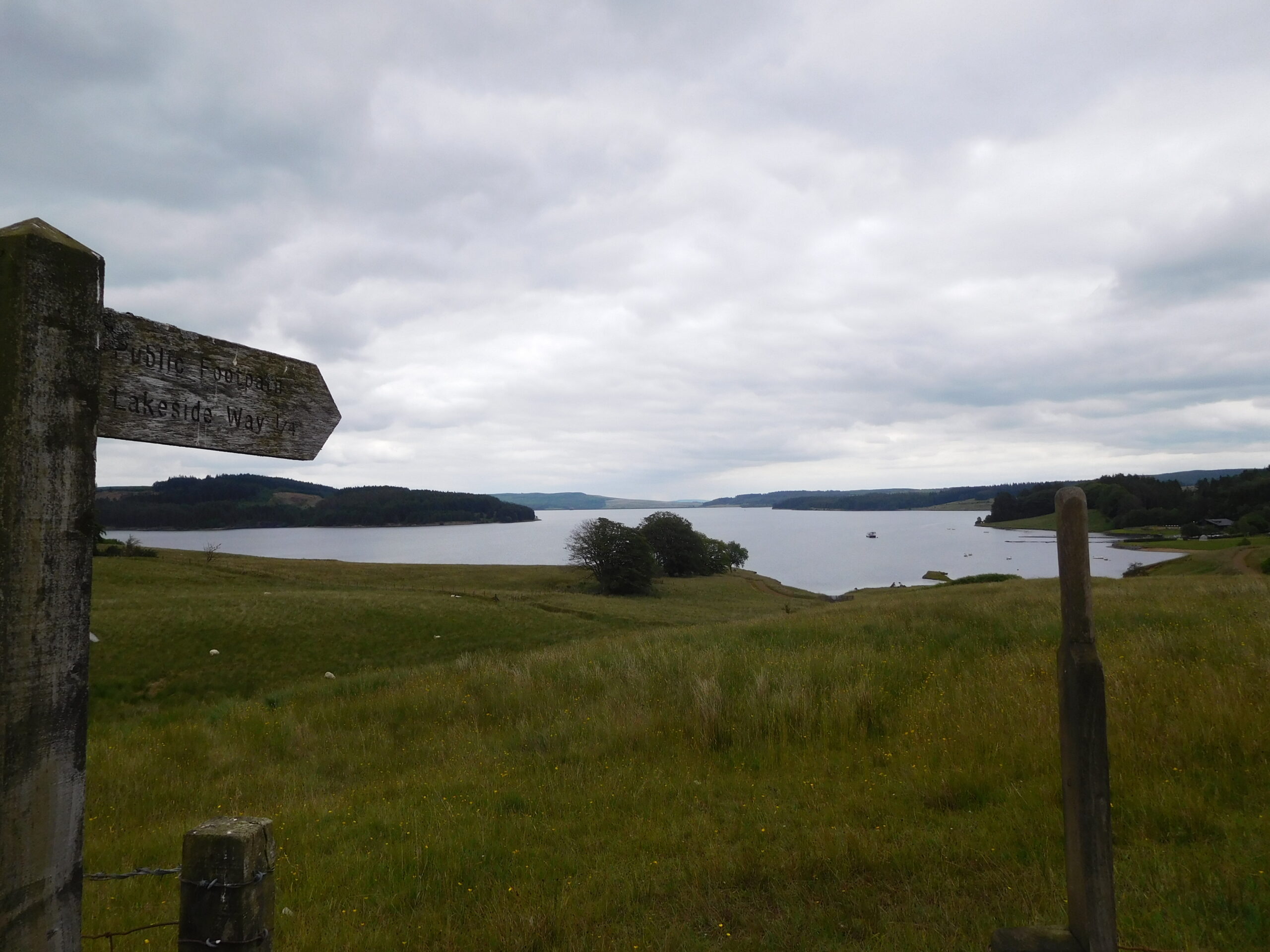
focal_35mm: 25
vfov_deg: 54.9
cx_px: 635
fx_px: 917
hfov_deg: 69.4
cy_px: 476
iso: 125
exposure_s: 1/800
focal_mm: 4.5
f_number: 3.4
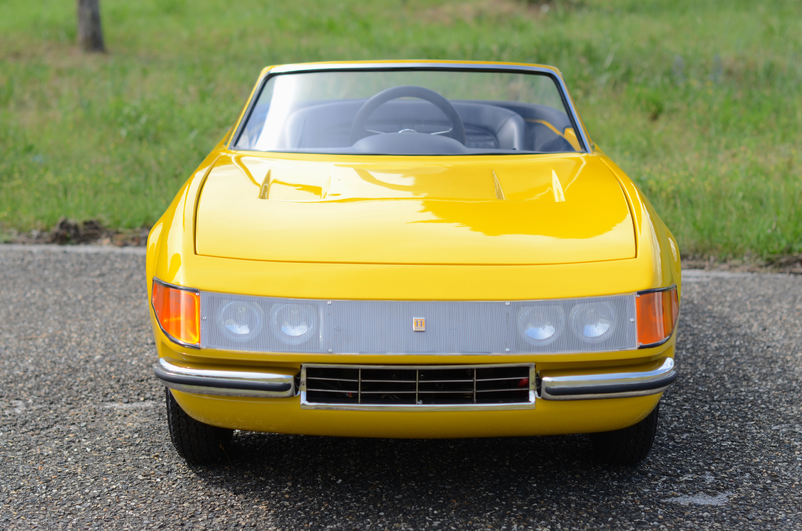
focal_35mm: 75
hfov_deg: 27.0
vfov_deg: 18.1
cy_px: 266
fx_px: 1667
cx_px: 401
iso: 250
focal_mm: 50
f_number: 3.2
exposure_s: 1/2000
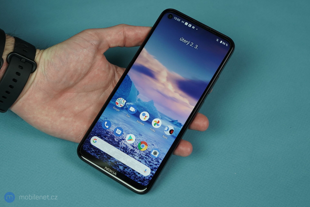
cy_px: 104
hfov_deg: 31.4
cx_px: 155
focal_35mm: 64
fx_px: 551
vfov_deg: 21.2
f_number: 7.1
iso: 1250
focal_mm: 64
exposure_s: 1/160
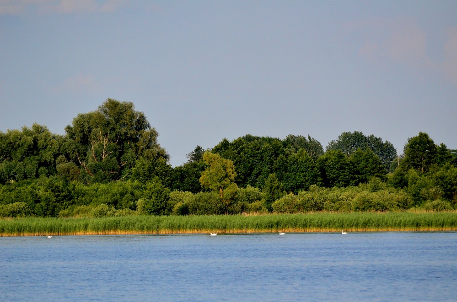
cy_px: 151
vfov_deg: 4.0
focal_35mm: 345
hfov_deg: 6.0
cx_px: 228
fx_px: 4369
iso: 1800
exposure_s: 1/8000
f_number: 5.3
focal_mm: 230
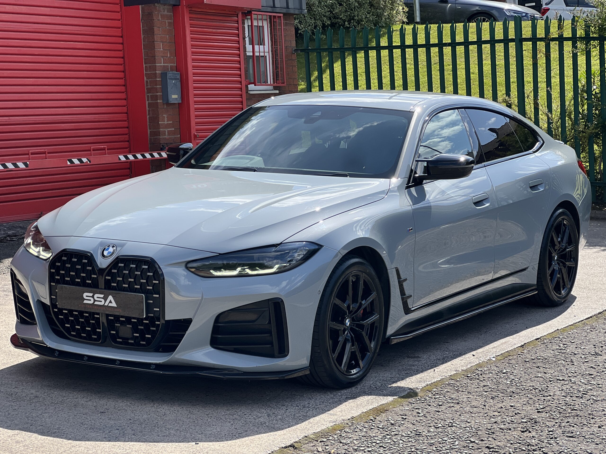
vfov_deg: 19.1
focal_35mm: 77
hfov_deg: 25.3
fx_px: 1348
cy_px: 227
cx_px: 303
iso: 32
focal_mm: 9
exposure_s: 1/550
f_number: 2.8
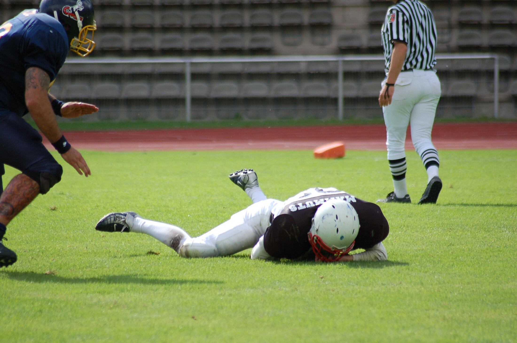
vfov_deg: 3.8
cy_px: 172
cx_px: 258
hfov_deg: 5.7
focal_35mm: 360
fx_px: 5160
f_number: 5.3
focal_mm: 240
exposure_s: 1/1000
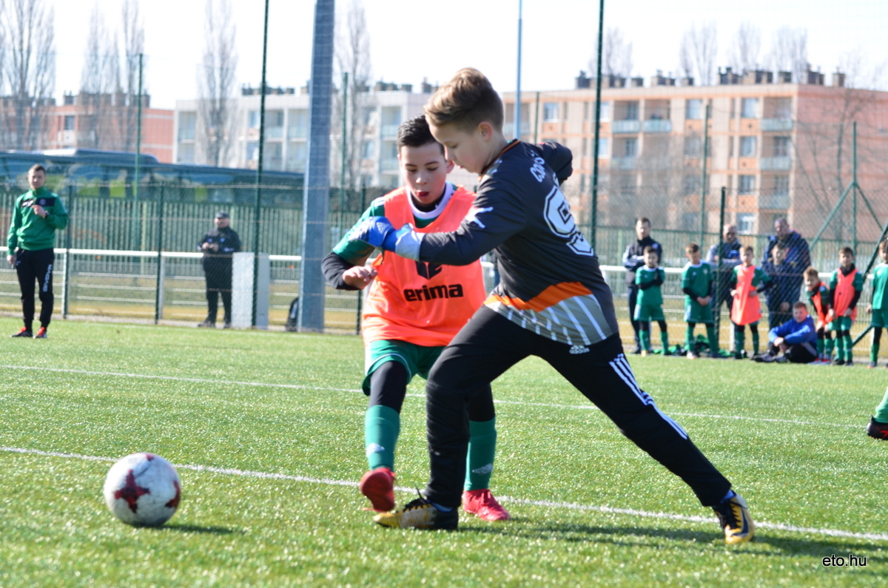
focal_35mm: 142
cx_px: 444
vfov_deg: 9.6
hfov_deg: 14.4
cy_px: 294
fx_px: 3508
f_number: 5
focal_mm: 95
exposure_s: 1/500
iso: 200
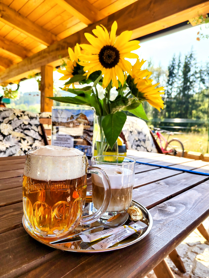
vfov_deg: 73.9
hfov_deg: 58.9
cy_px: 139
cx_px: 104
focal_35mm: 23
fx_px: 185
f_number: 1.9
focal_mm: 5.52
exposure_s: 1/157
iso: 100
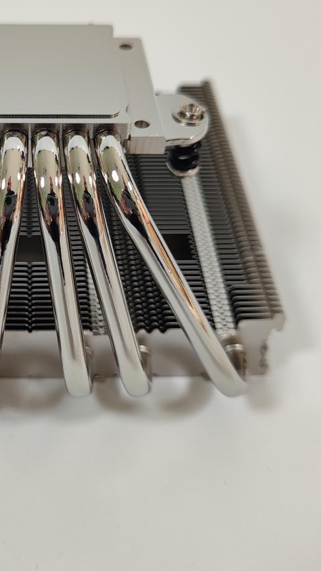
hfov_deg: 24.8
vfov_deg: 43.7
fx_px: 711
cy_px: 262
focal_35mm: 47
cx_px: 41
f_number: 1.85
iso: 56
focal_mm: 6.78
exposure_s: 1/100
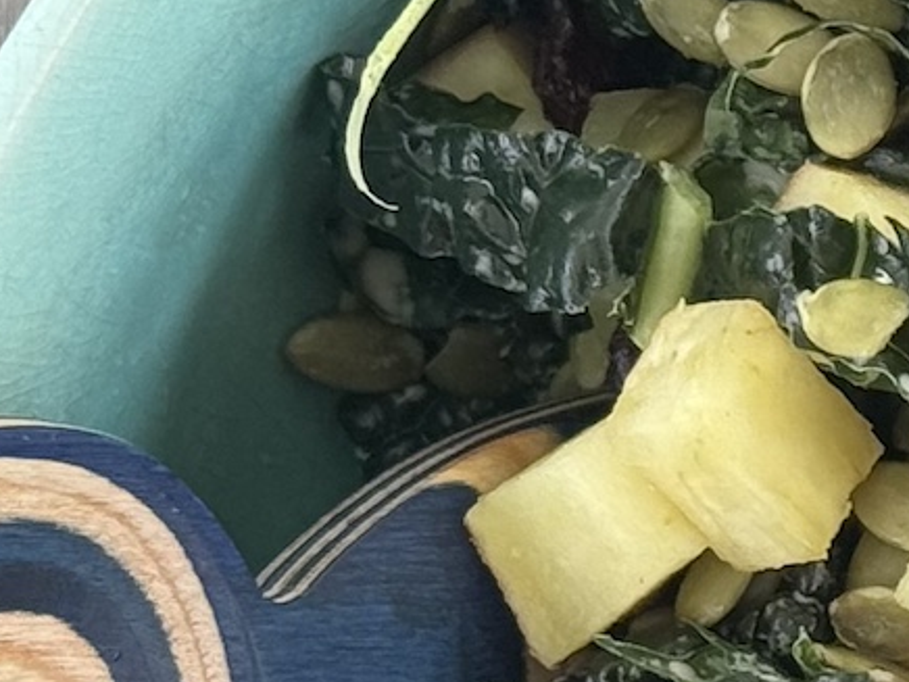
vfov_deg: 5.6
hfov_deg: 7.3
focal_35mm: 264
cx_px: 1503
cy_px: 855
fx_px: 6933
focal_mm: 6.76
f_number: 1.78
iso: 64
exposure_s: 1/420
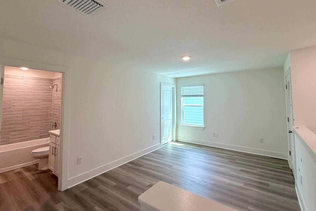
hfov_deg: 93.2
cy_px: 91
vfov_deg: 70.1
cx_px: 166
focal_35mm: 17
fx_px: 149
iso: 80
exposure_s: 1/120
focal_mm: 2.22
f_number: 2.2
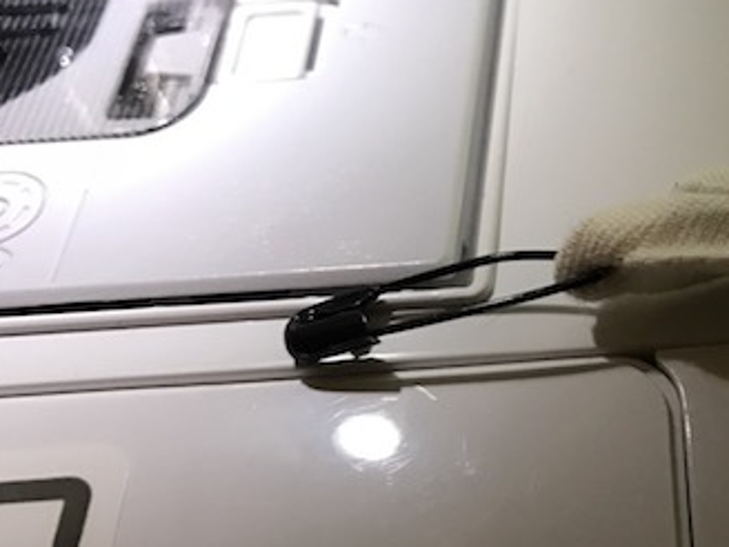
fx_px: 1348
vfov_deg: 22.9
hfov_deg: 27.4
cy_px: 239
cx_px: 822
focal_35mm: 64
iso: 40
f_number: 1.8
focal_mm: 3.99
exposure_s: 1/18
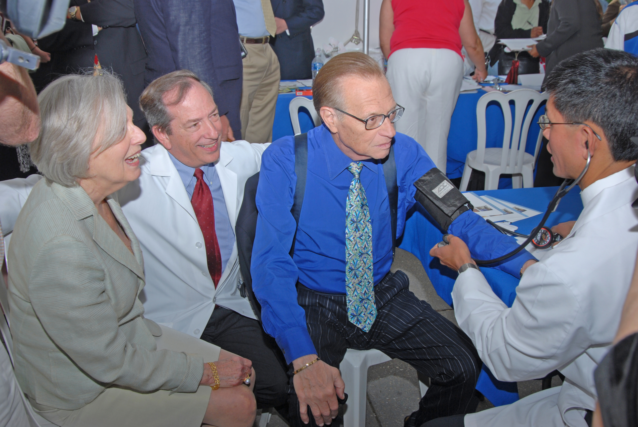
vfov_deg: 37.0
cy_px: 214
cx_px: 319
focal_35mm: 36
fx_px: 639
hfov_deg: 53.1
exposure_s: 1/100
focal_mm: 24
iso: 100
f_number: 8
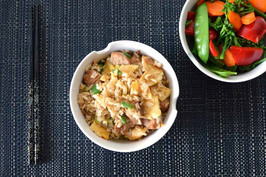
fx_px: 388
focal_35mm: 52
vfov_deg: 25.7
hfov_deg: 37.9
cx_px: 133
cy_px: 88
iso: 800
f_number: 4.5
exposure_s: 1/40
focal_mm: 35
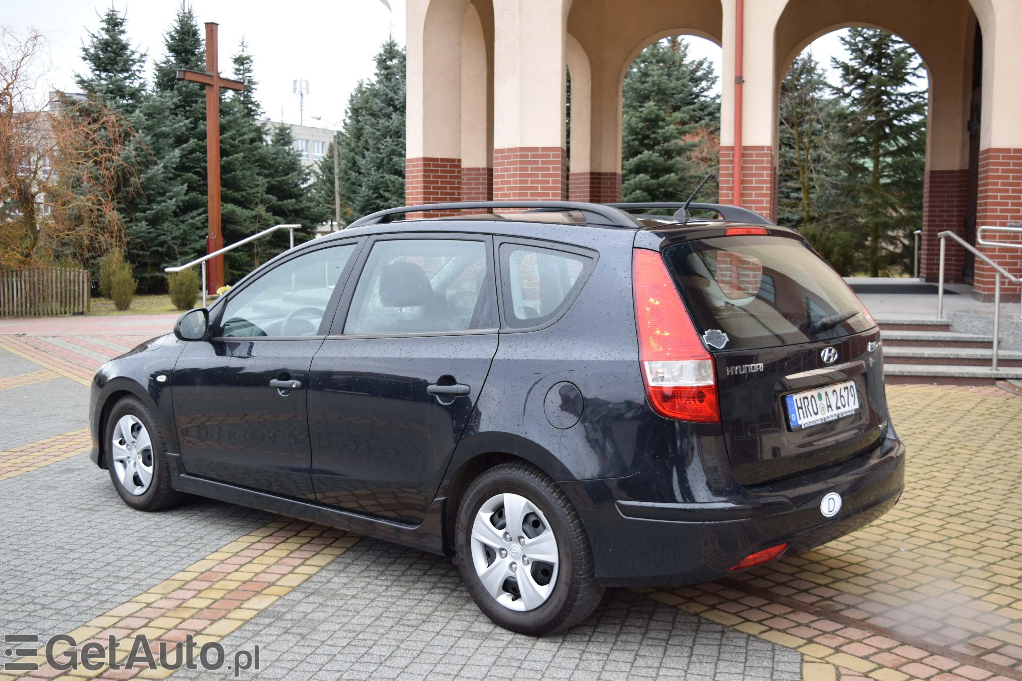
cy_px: 340
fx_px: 1107
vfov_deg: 34.2
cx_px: 511
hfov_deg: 49.6
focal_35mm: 39
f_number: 5
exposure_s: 1/100
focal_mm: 26
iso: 400
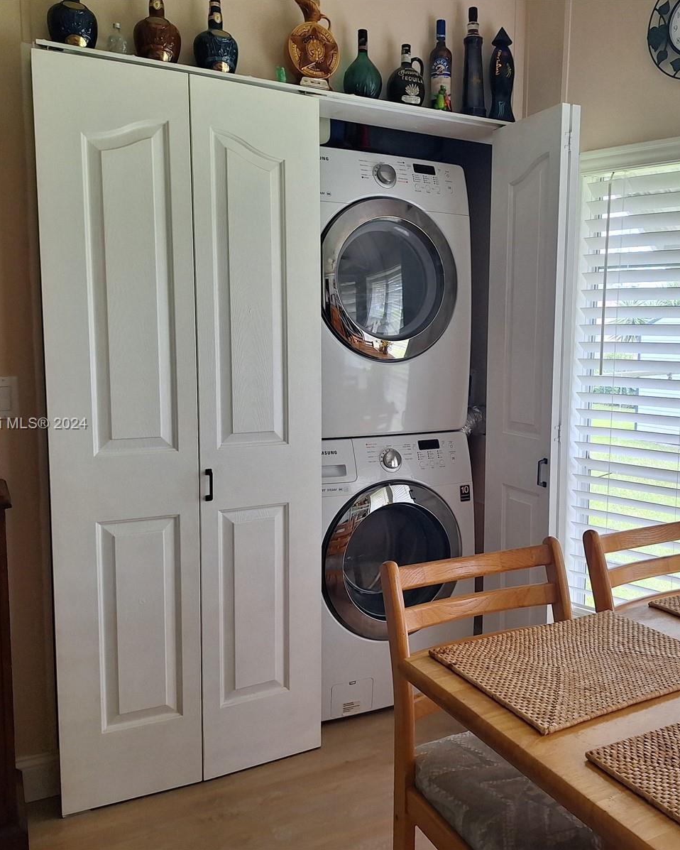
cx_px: 428
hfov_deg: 48.0
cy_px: 425
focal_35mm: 30
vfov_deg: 58.8
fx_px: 755
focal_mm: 5.54
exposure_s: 1/120
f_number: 1.8
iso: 40
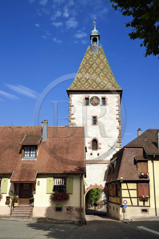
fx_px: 292
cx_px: 80
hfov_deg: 30.5
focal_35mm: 44
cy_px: 120
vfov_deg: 44.5
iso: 200
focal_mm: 44
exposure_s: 1/250
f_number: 14
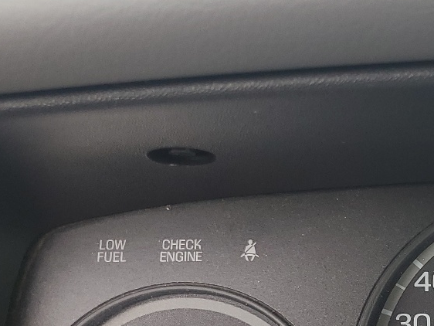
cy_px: 308
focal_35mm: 74
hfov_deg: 24.0
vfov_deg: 19.5
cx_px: 520
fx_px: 928
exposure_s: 1/120
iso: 54
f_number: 1.5
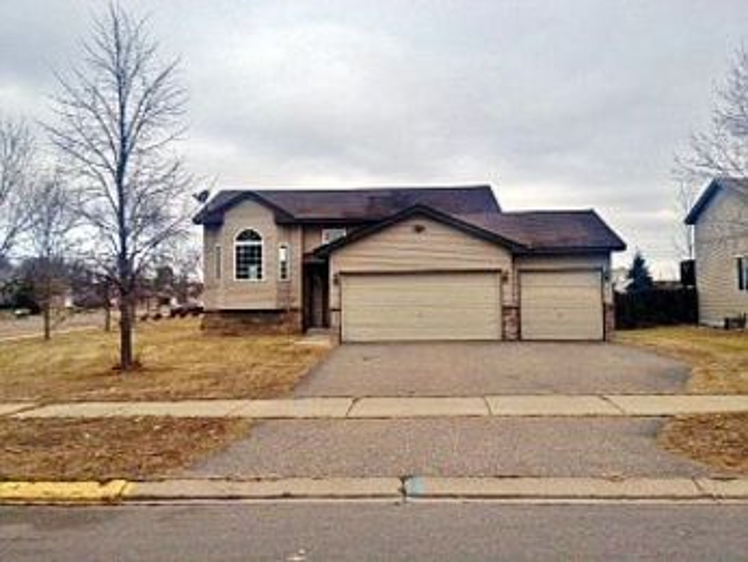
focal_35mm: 35
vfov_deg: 40.7
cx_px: 374
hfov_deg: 52.6
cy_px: 281
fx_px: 757
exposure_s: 1/606
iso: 50
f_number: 2.4
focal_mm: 4.28
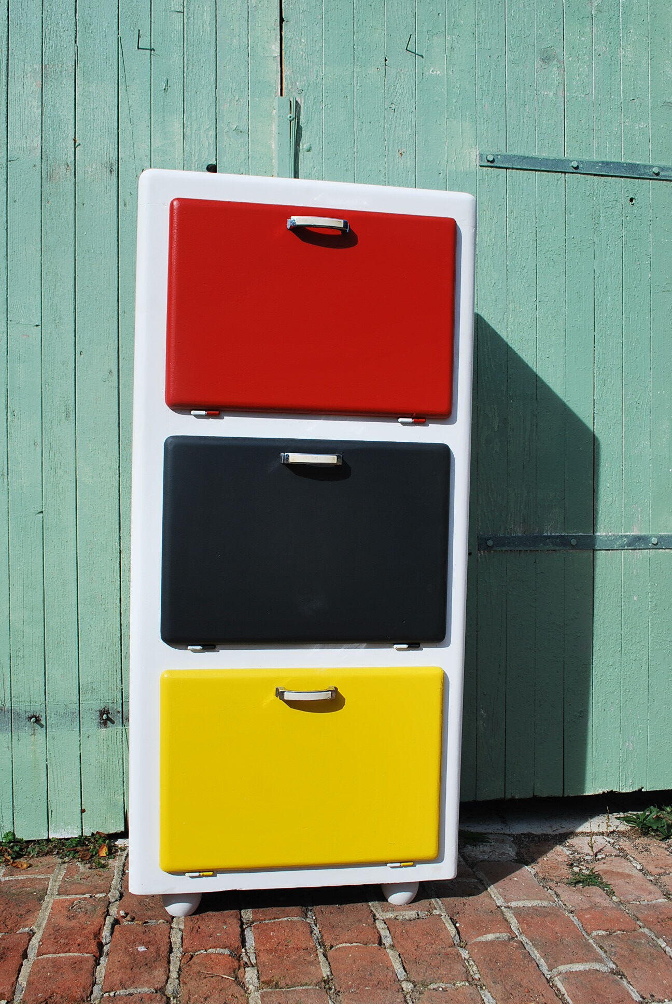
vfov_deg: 57.2
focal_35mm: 33
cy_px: 502
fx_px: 921
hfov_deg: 40.1
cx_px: 336
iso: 100
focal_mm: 22
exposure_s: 1/250
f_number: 8
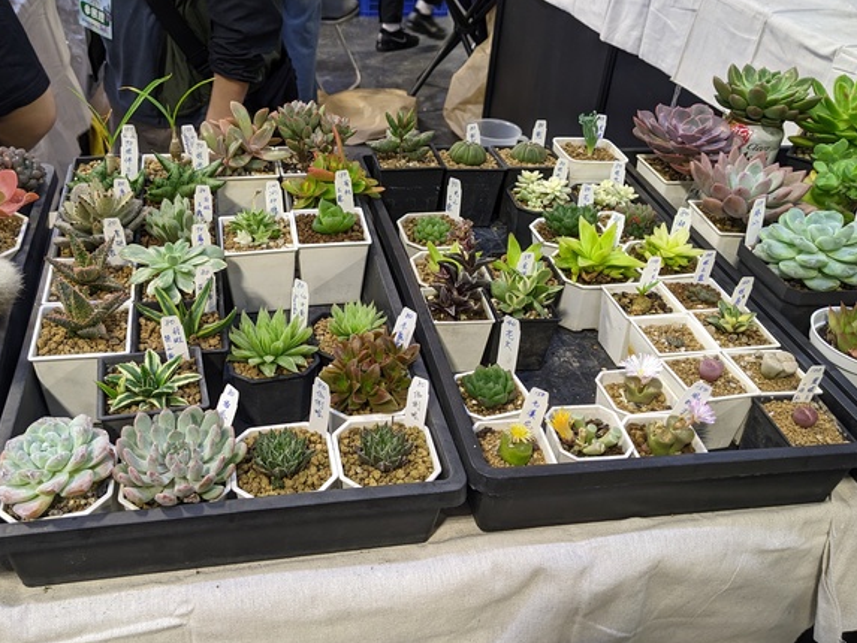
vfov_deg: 43.0
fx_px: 817
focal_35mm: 33
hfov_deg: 55.2
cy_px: 307
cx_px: 380
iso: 88
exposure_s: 1/60
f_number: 1.73
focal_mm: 4.38
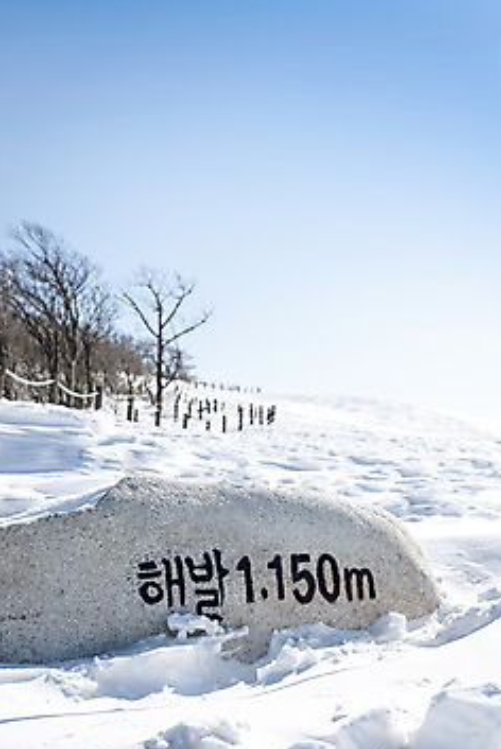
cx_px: 279
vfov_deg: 38.8
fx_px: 1062
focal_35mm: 51
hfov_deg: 26.5
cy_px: 403
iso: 125
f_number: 5.6
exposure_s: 1/320
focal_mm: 45
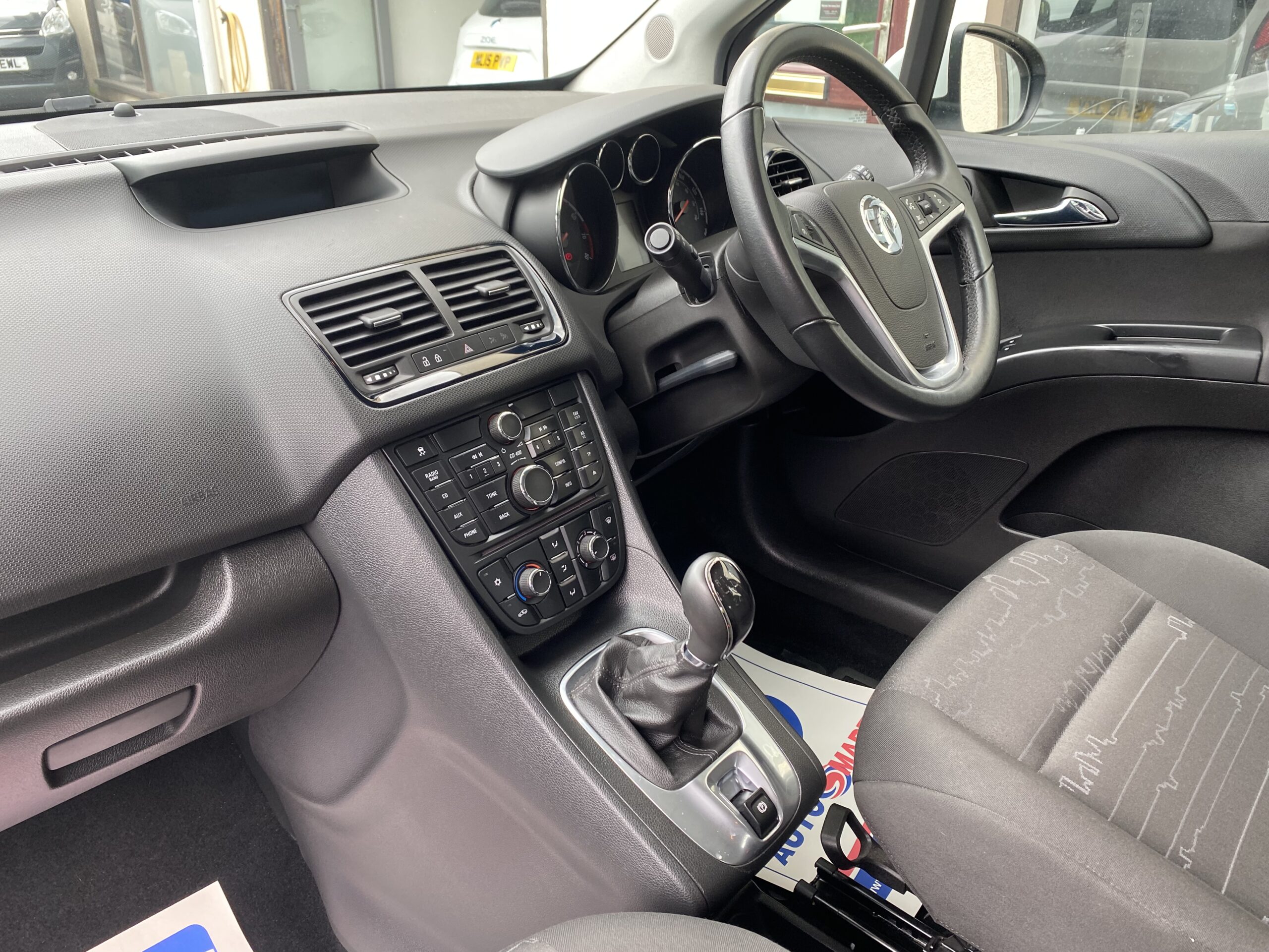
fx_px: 953
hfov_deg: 67.3
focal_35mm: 26
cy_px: 476
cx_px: 634
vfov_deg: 53.1
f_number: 1.8
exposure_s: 1/122
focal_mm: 4.25
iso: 80
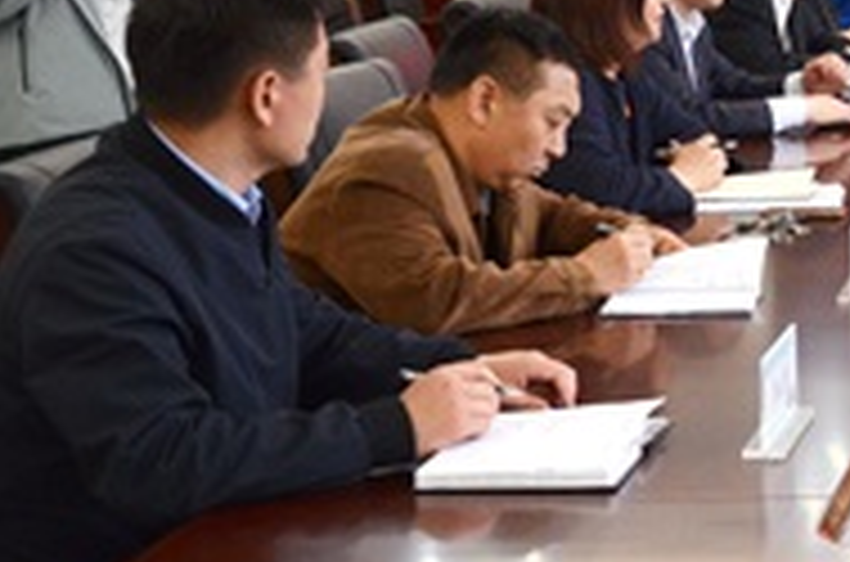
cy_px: -43
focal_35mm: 105
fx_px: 2473
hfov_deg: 17.6
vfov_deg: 12.8
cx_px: 1264
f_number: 3.8
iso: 1000
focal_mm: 22
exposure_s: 1/125
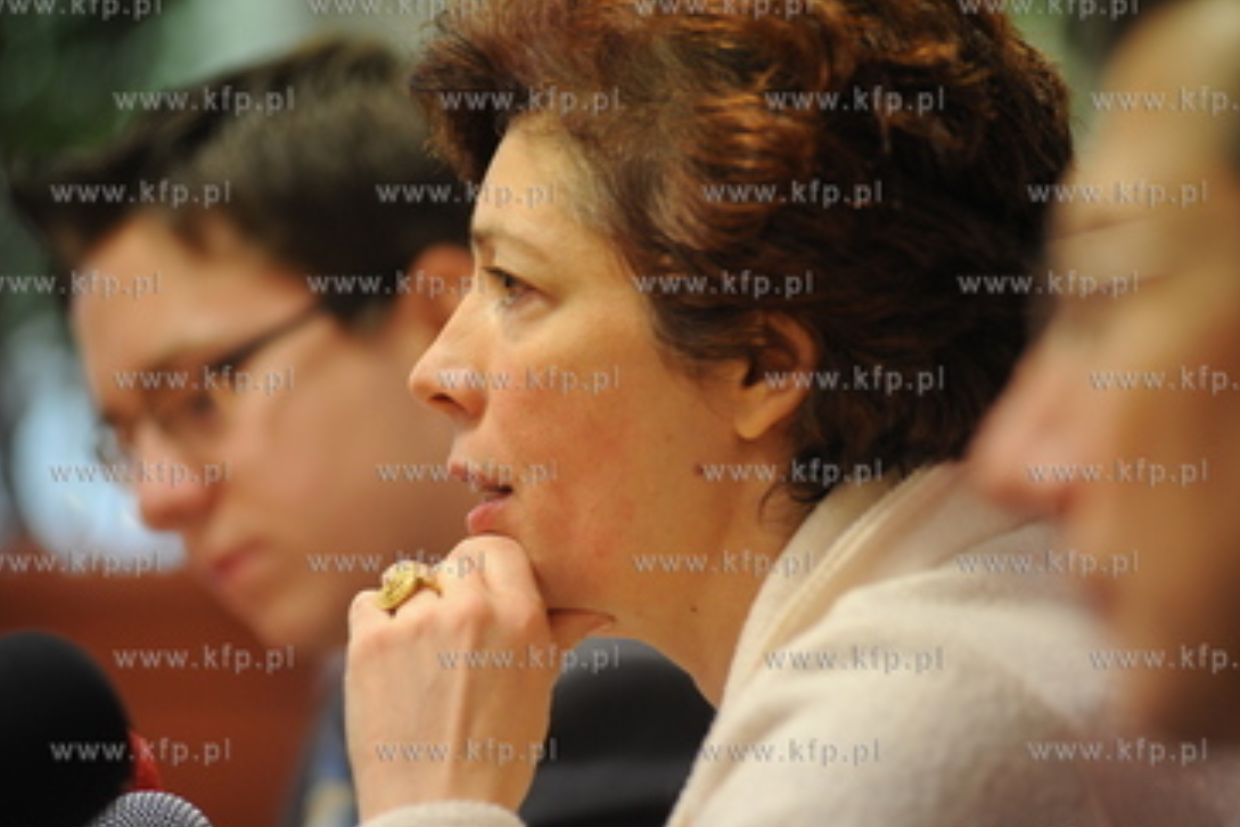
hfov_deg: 11.0
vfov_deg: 7.3
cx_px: 649
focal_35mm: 187
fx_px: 6441
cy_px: 424
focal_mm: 170
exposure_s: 1/200
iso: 1600
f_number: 2.8
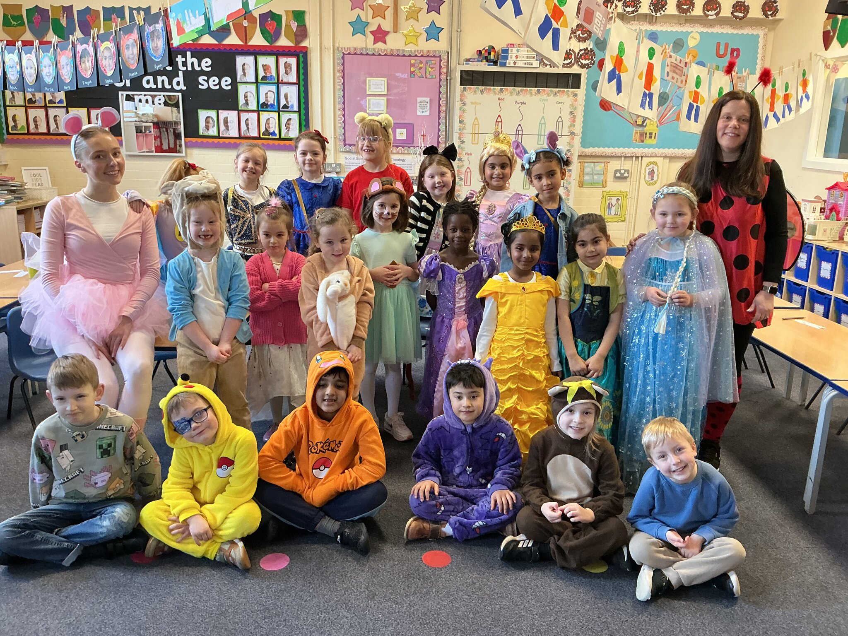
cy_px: 318
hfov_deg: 61.7
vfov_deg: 48.2
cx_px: 424
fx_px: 710
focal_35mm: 29
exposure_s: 1/50
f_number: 1.8
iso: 160
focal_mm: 3
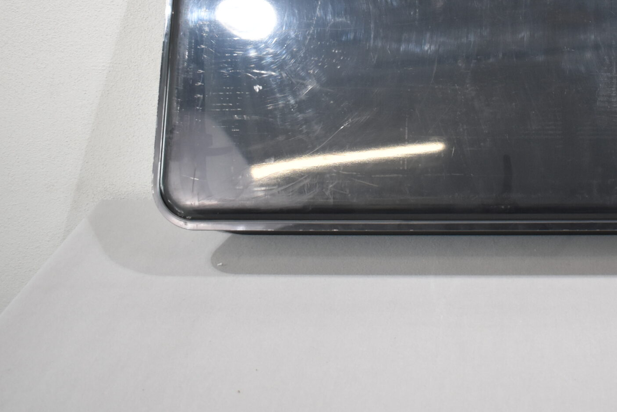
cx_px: 498
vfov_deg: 22.2
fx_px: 1028
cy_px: 57
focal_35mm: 60
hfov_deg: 32.4
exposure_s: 1/200
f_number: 3.8
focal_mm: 22
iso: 800
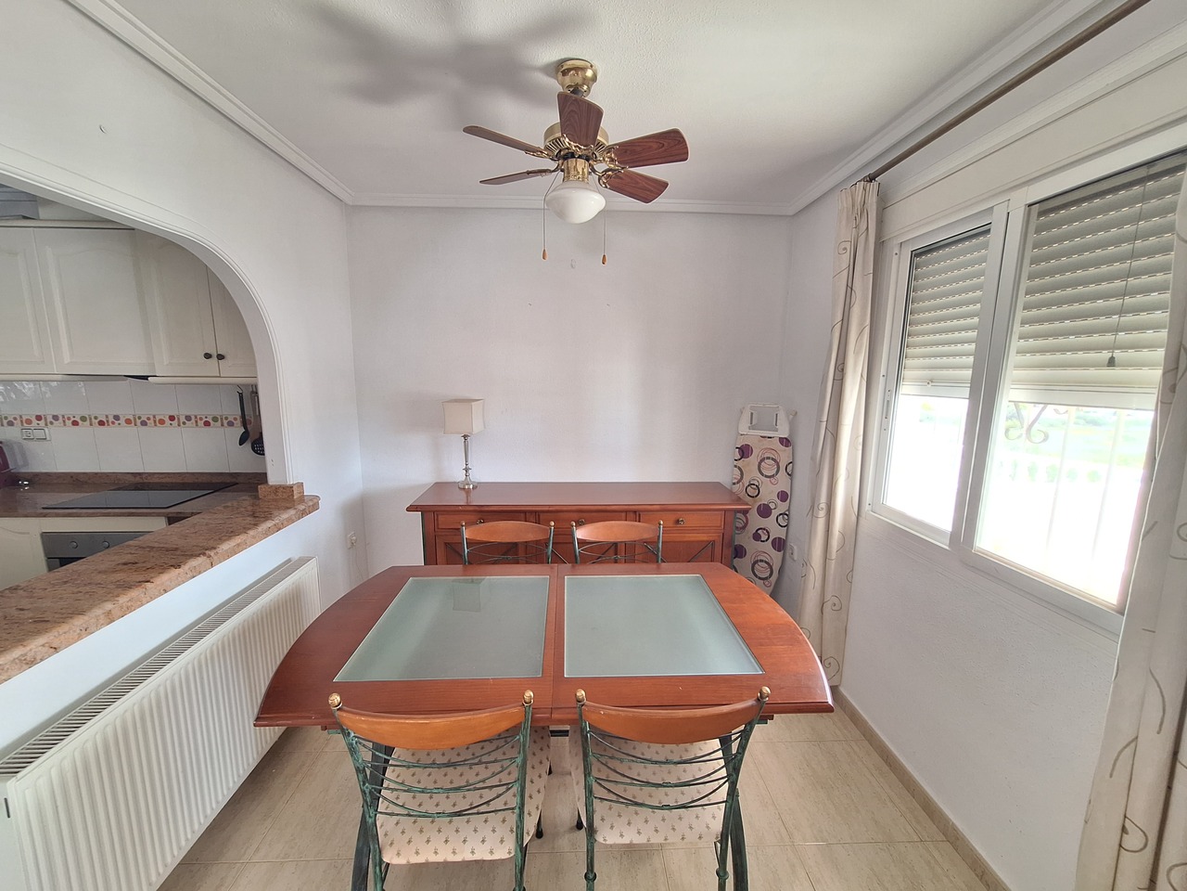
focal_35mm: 13
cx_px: 594
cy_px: 446
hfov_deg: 106.2
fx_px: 446
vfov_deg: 89.9
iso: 100
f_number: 2.2
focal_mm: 1.74
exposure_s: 1/50
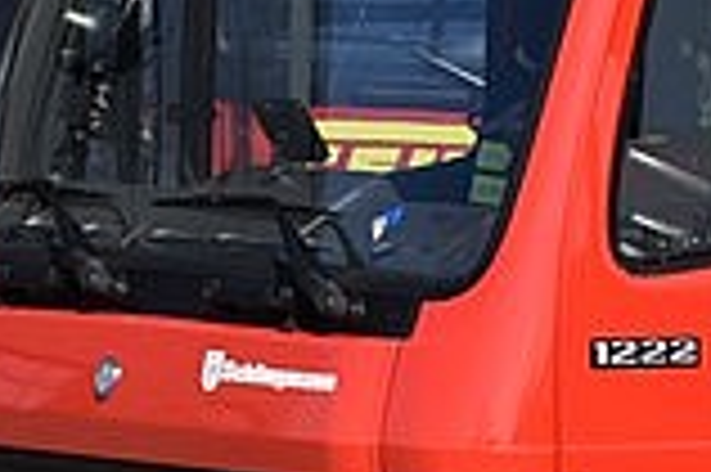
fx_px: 9549
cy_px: 297
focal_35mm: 484
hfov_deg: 4.2
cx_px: 1750
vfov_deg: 2.8
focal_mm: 85
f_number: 10
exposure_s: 1/400
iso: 200
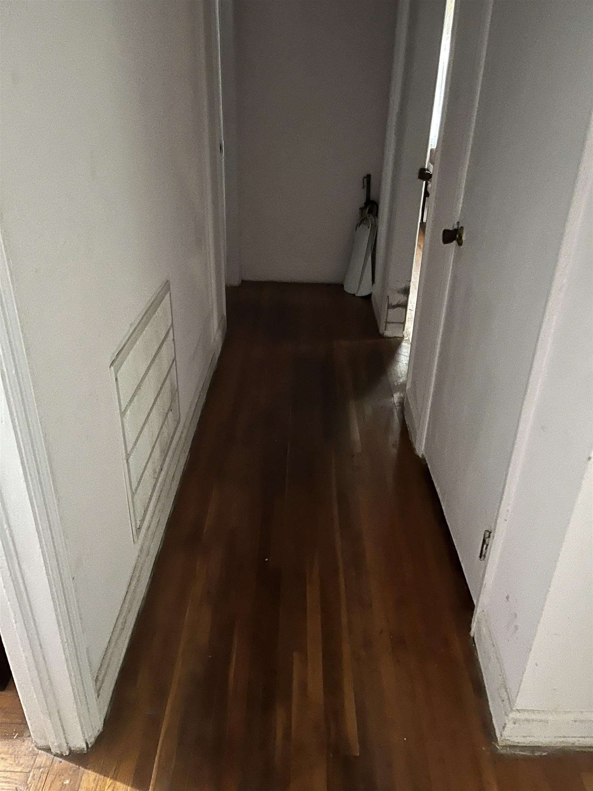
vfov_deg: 67.3
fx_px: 594
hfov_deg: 53.1
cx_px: 296
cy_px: 396
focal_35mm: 26
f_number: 1.6
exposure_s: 1/11
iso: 640
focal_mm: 5.1
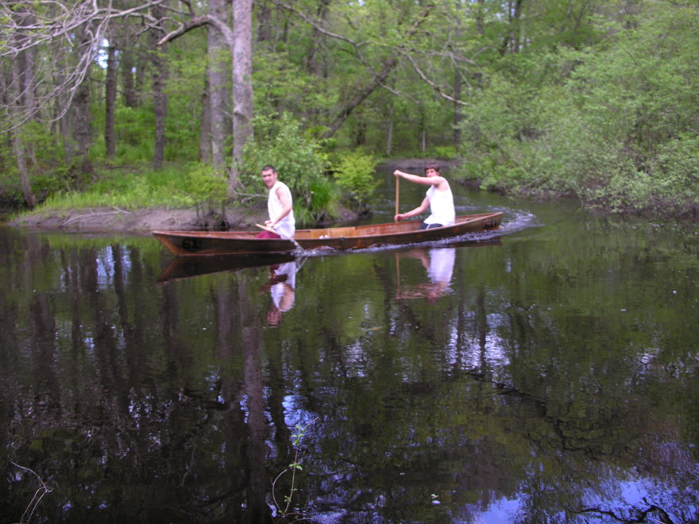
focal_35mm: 35
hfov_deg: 52.6
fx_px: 707
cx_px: 350
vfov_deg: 40.7
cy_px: 262
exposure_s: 1/125
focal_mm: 8.9
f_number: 2.8
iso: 50
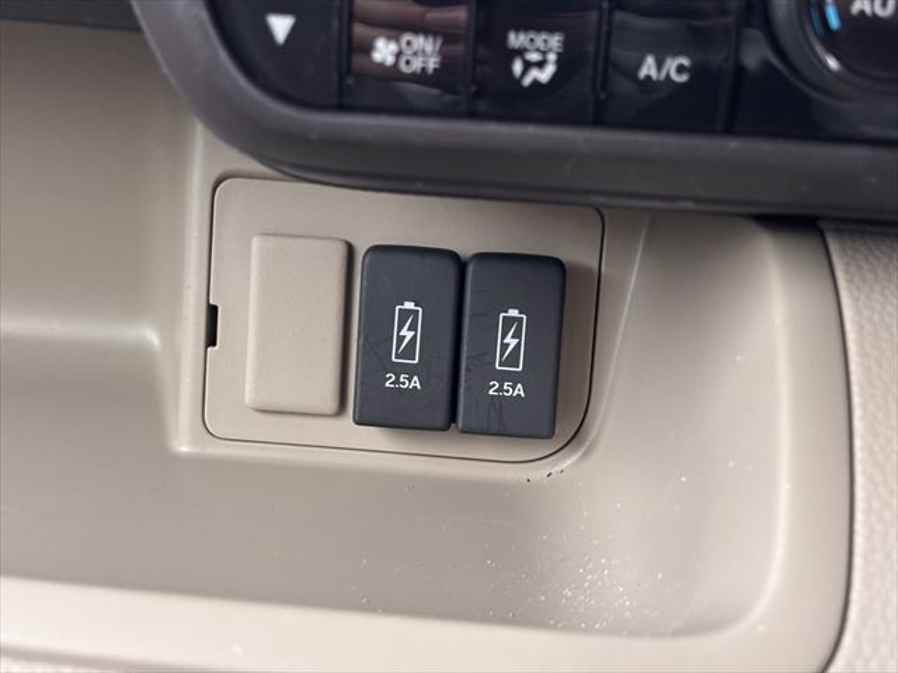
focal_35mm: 52
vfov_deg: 28.0
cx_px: 449
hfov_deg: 36.8
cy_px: 336
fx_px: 1349
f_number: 1.6
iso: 250
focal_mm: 5.96
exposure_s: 1/40
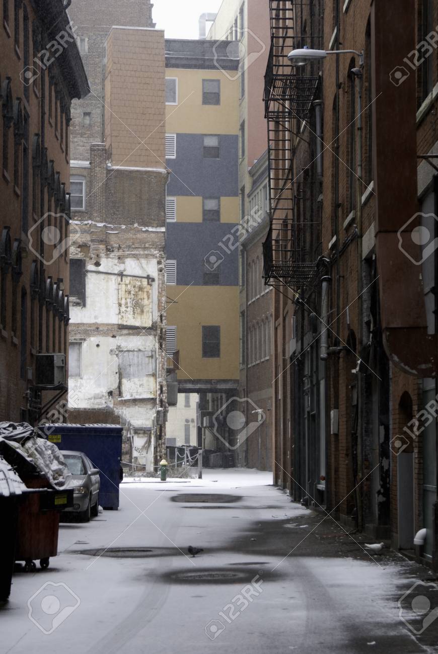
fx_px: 1529
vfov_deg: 24.2
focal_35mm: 84
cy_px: 327
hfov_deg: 16.3
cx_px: 219
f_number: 4
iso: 100
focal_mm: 56
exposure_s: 1/20
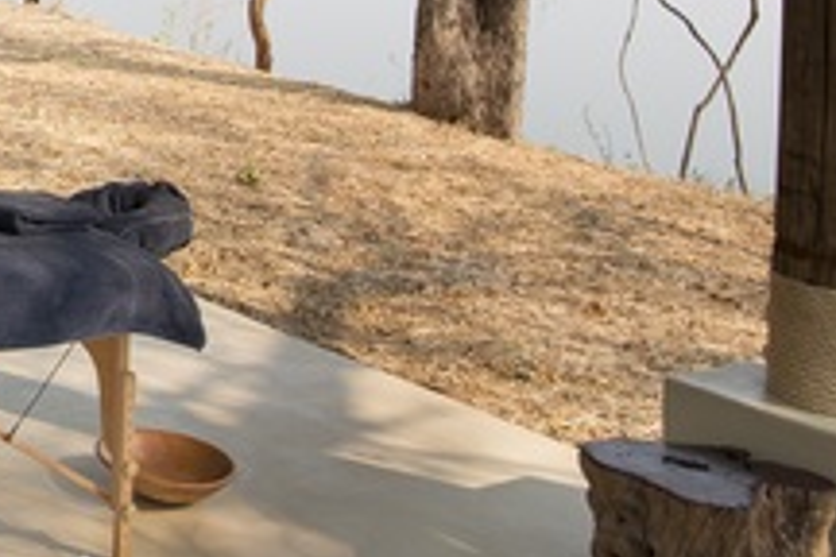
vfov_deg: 19.8
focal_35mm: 63
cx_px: -453
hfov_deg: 24.2
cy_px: -172
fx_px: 1463
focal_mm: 16
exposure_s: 1/30
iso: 200
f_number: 9.5
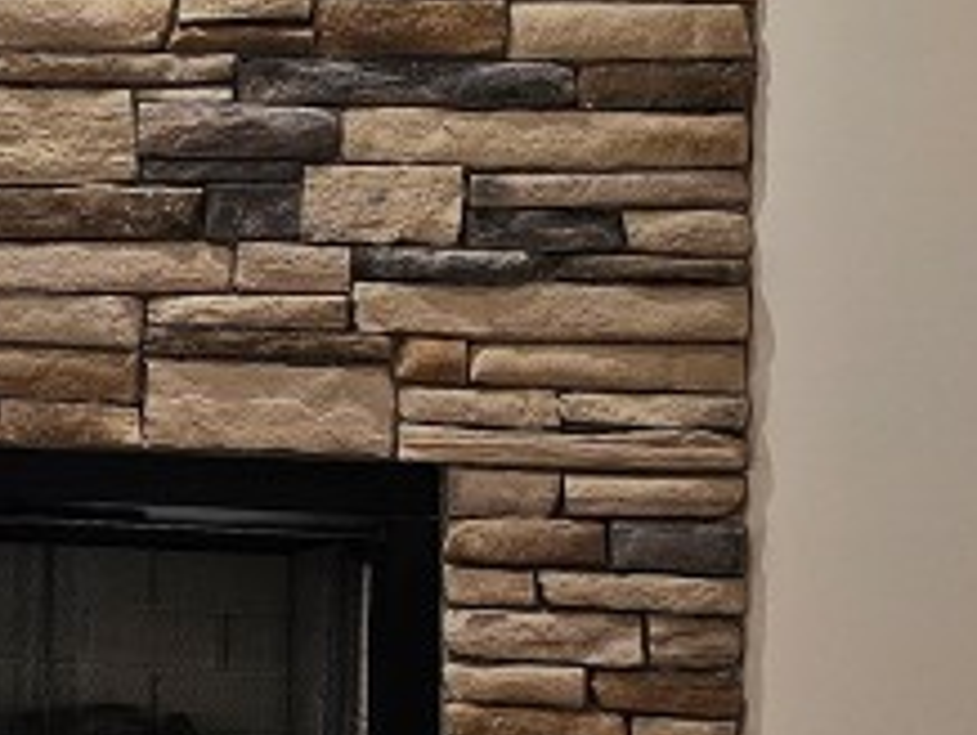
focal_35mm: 108
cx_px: -332
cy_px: 269
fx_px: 3052
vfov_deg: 13.7
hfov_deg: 17.0
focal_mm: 6.3
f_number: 1.7
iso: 100
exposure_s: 1/120
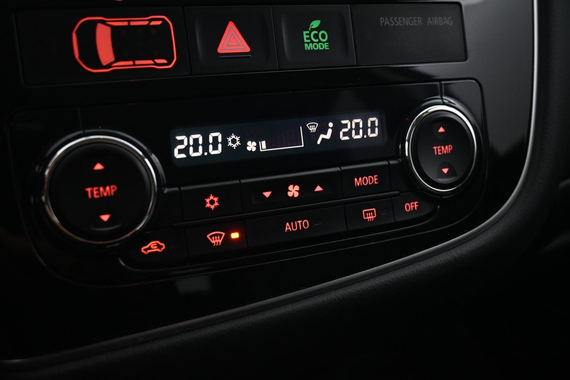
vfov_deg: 34.2
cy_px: 190
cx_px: 285
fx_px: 617
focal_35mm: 39
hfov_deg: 49.6
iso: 1600
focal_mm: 26
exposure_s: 1/10
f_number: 4.5
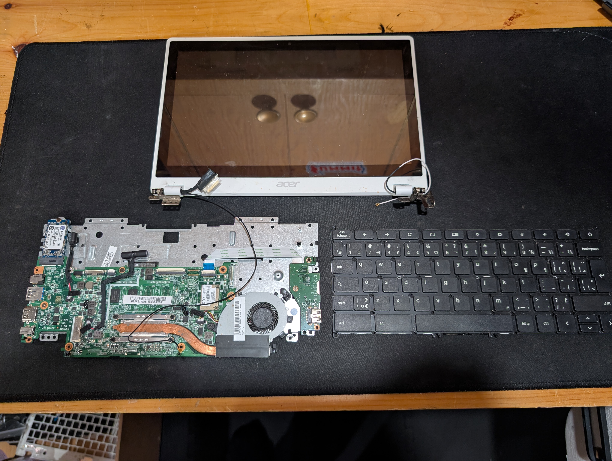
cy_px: 230
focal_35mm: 24
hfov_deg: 71.5
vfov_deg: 56.9
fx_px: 425
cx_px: 306
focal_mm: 6.9
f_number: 1.68
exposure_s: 1/24
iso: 152
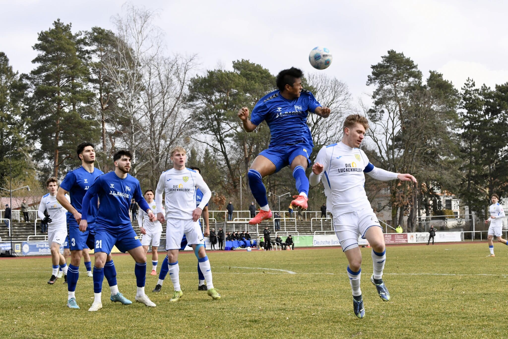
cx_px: 254
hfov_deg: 25.4
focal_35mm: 80
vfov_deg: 17.1
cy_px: 170
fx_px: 1129
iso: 3200
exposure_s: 1/1250
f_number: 11
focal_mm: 80
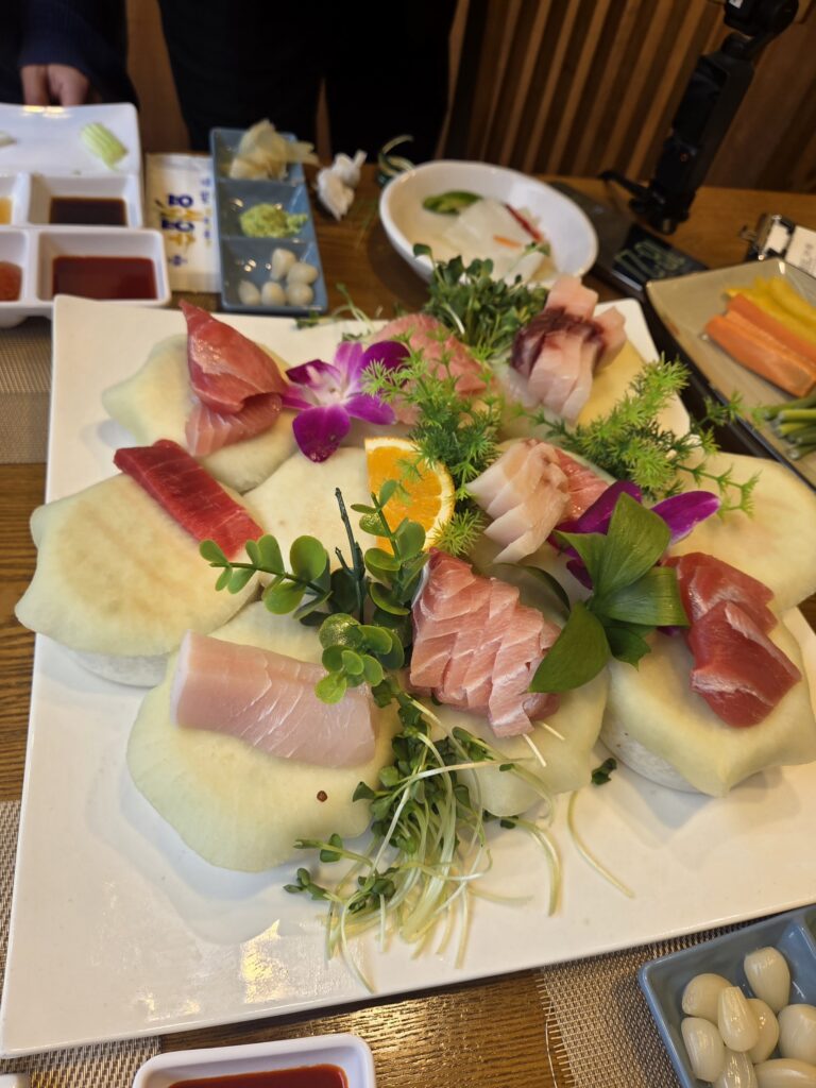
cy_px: 544
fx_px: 723
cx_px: 408
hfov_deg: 58.9
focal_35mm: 23
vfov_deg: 73.9
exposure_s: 1/120
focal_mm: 5.4
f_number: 1.8
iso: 64
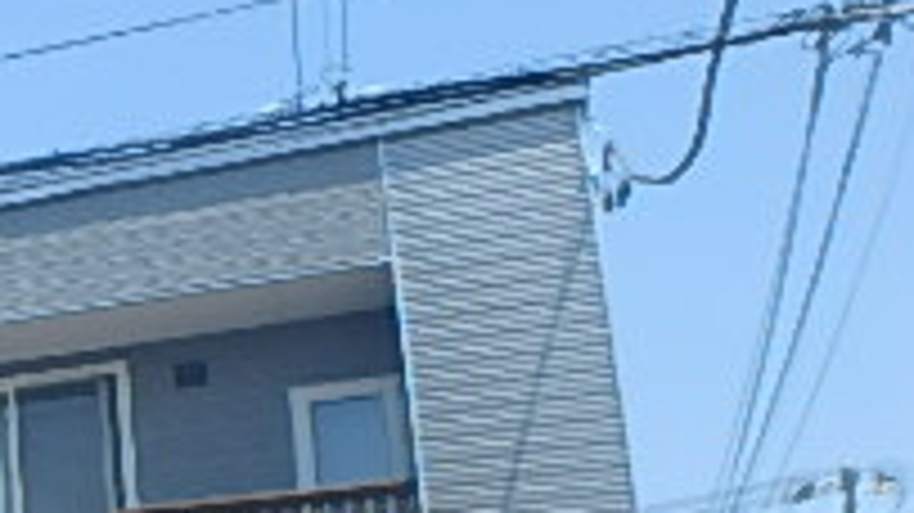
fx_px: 1744
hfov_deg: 23.4
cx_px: -468
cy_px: 544
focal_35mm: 72
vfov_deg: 16.3
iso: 125
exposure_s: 1/1000
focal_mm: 3.7
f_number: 3.5
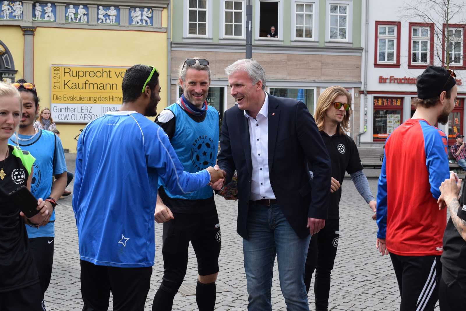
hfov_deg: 36.9
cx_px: 233
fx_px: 699
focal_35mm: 54
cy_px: 156
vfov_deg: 25.0
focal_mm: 36
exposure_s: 1/250
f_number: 8
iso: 320
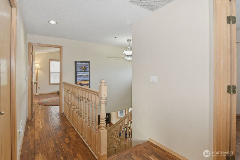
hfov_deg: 96.8
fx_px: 107
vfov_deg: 73.7
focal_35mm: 16
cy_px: 80
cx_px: 120
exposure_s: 1/5
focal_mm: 11
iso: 320
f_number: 10
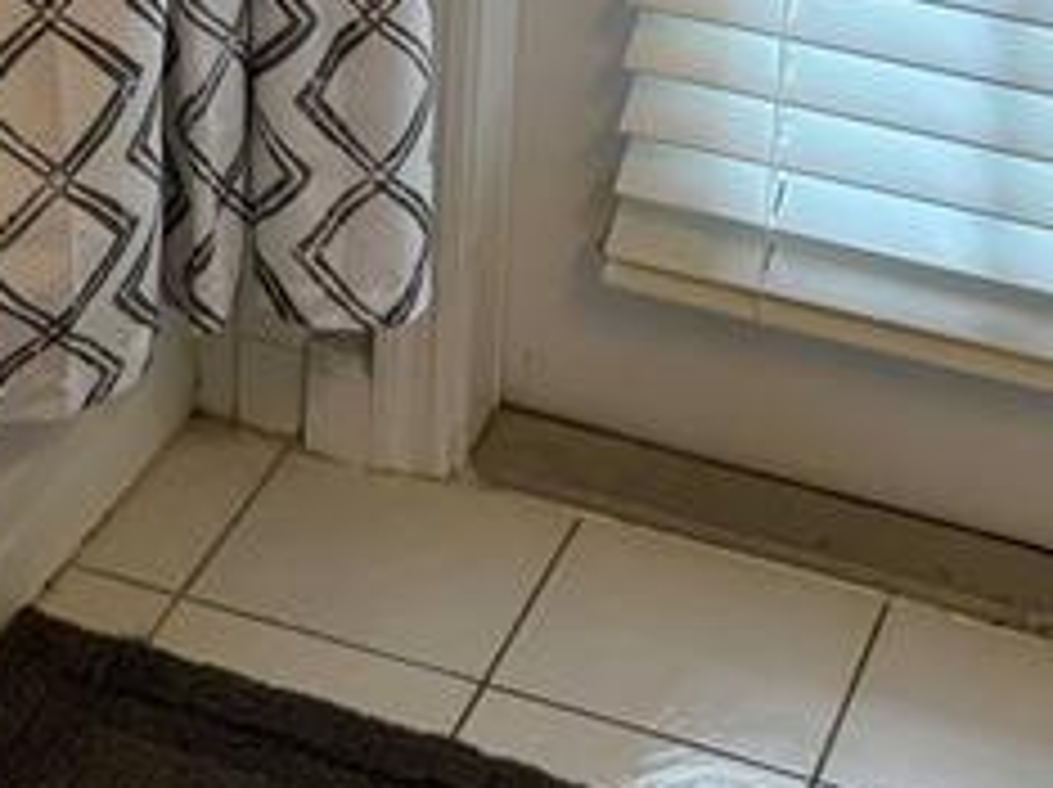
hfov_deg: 16.9
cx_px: 9
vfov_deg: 11.8
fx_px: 3464
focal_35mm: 114
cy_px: -702
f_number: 1.6
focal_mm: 5.96
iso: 64
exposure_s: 1/120
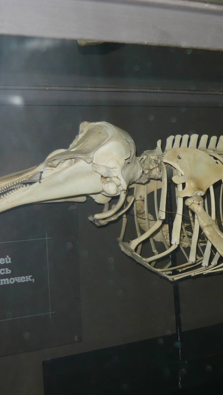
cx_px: 187
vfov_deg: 39.2
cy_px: 201
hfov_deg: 22.3
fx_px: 557
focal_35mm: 53
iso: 100
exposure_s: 1/30
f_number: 2.8
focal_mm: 5.5
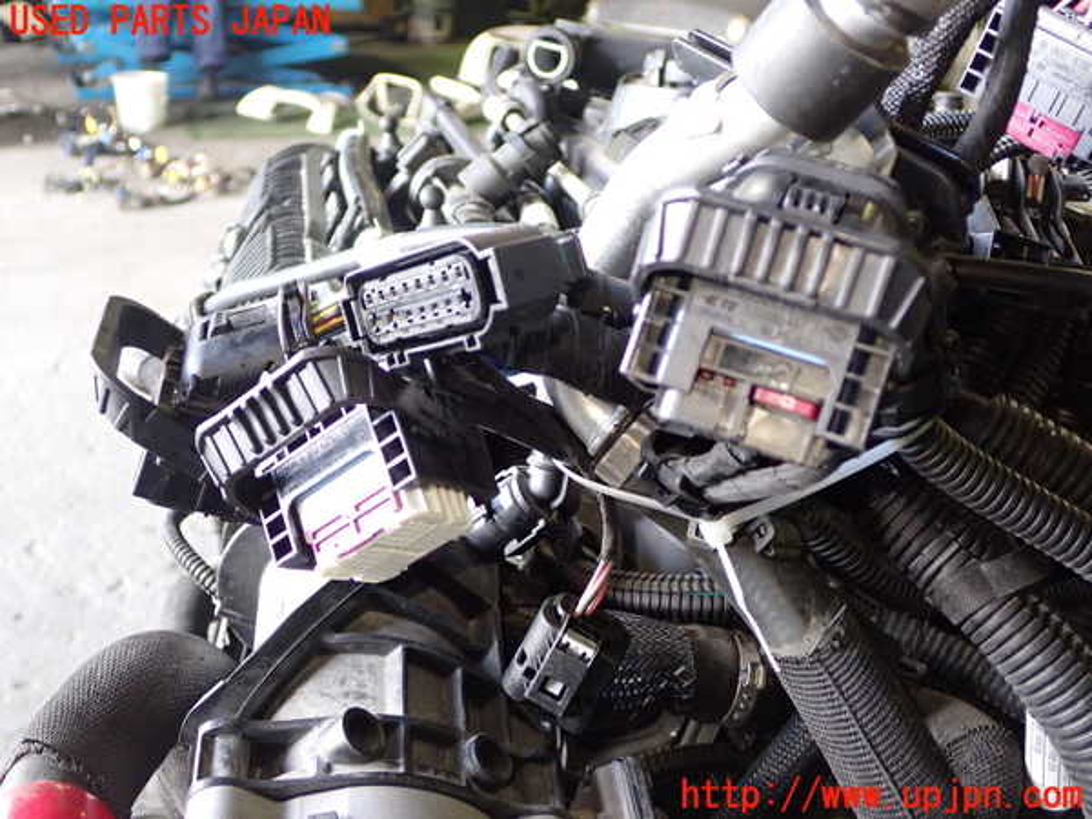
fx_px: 1199
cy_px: 410
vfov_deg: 37.7
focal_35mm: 38
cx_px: 546
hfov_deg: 49.0
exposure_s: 1/40
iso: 320
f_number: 2.7
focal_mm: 6.83
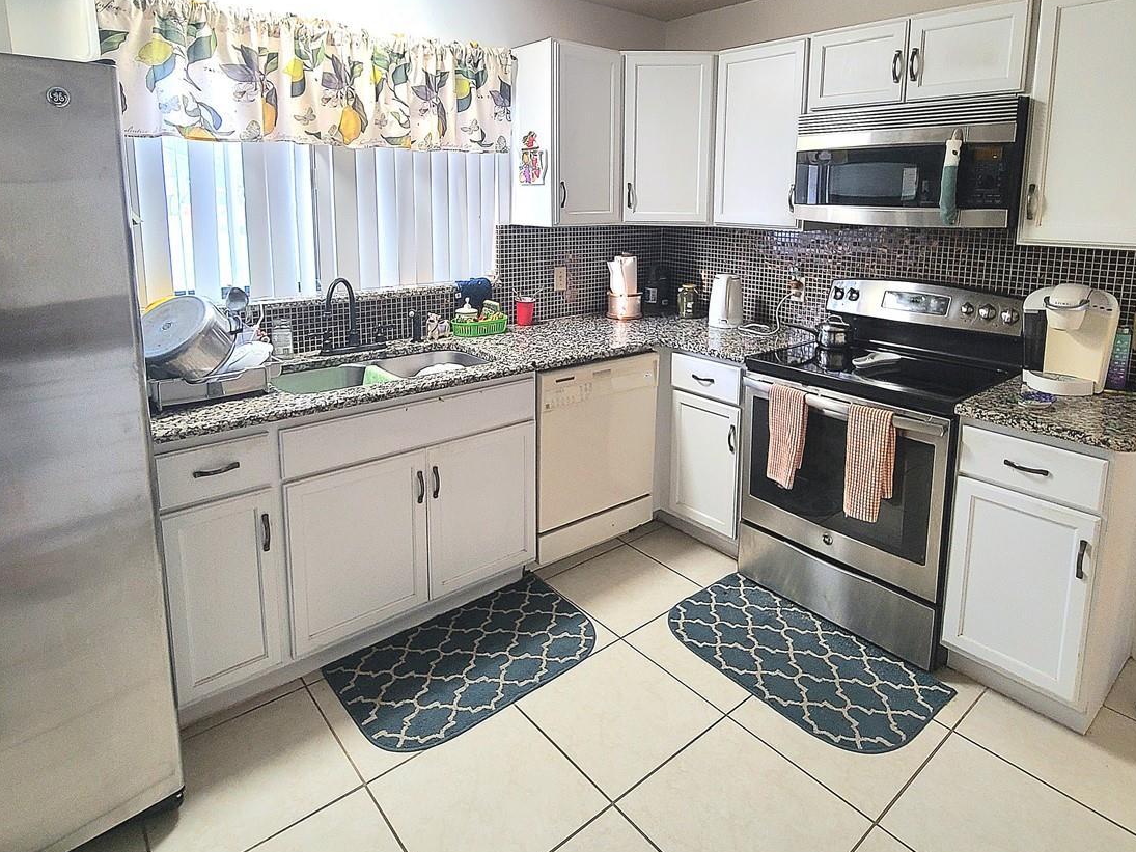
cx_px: 593
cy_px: 295
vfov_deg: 67.1
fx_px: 623
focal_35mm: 19
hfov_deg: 84.6
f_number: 2.2
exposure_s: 1/60.2
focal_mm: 2.2
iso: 160
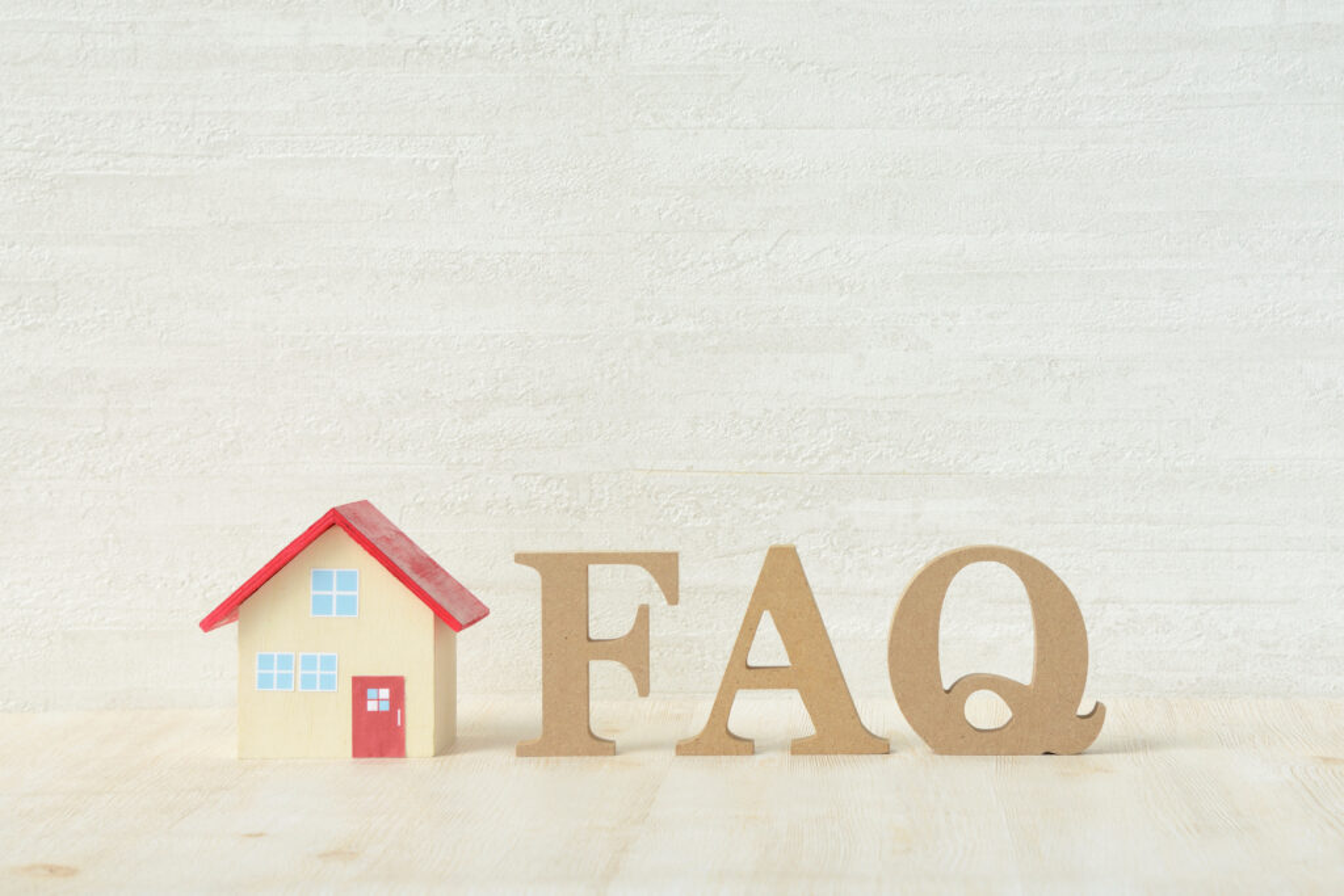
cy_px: 448
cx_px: 672
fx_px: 3174
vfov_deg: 16.1
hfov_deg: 23.9
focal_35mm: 85
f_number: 10
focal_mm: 85
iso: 500
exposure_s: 1/160
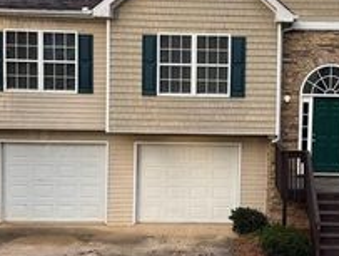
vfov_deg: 24.8
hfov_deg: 32.2
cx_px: 244
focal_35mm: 59
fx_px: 579
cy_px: 101
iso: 80
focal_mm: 6.76
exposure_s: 1/765
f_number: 1.78
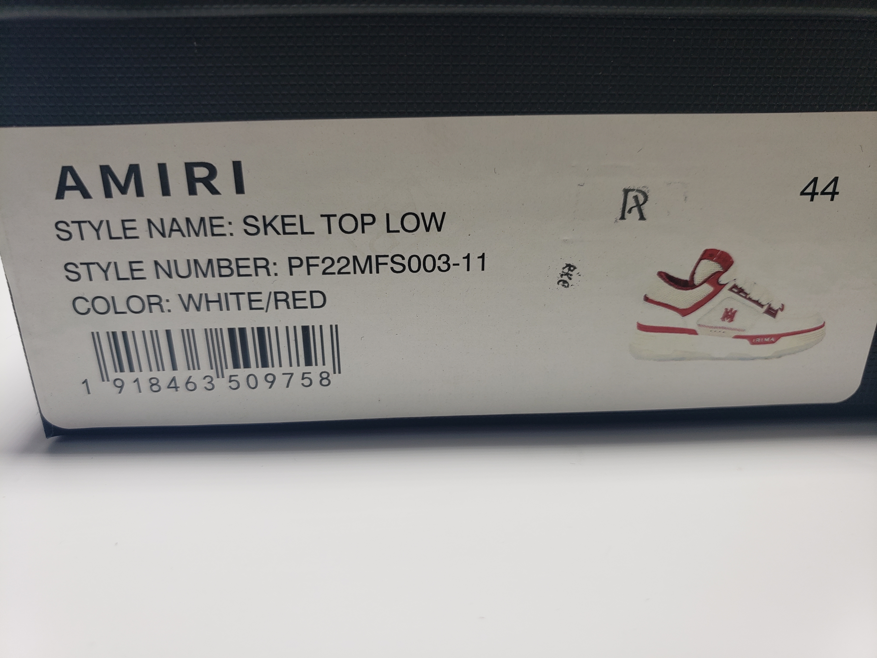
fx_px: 659
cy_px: 329
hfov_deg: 67.3
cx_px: 438
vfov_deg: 53.1
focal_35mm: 26
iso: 50
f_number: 1.5
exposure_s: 1/346
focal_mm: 4.3
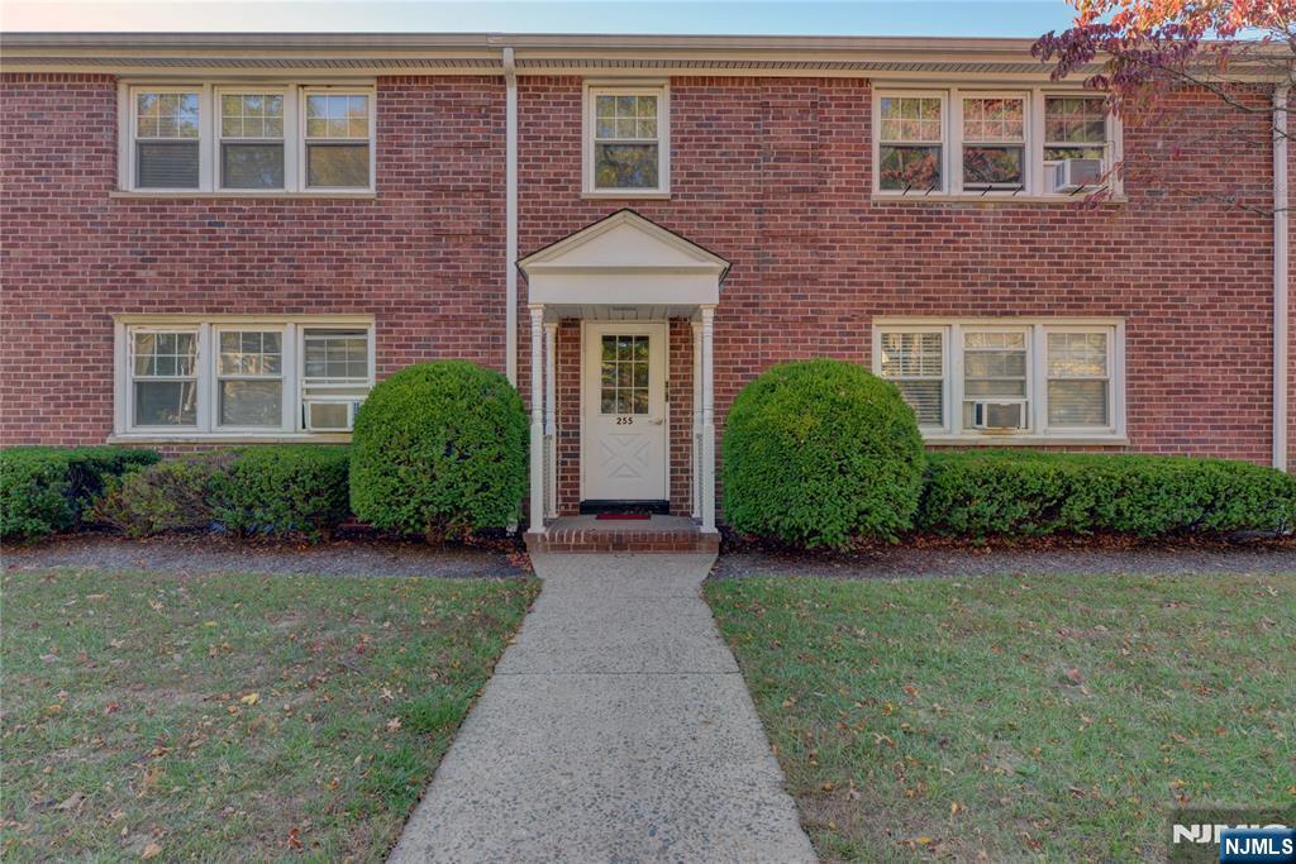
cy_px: 432
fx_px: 684
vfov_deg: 64.6
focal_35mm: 19
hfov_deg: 86.9
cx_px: 648
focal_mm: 19
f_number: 9
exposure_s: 1/30
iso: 250
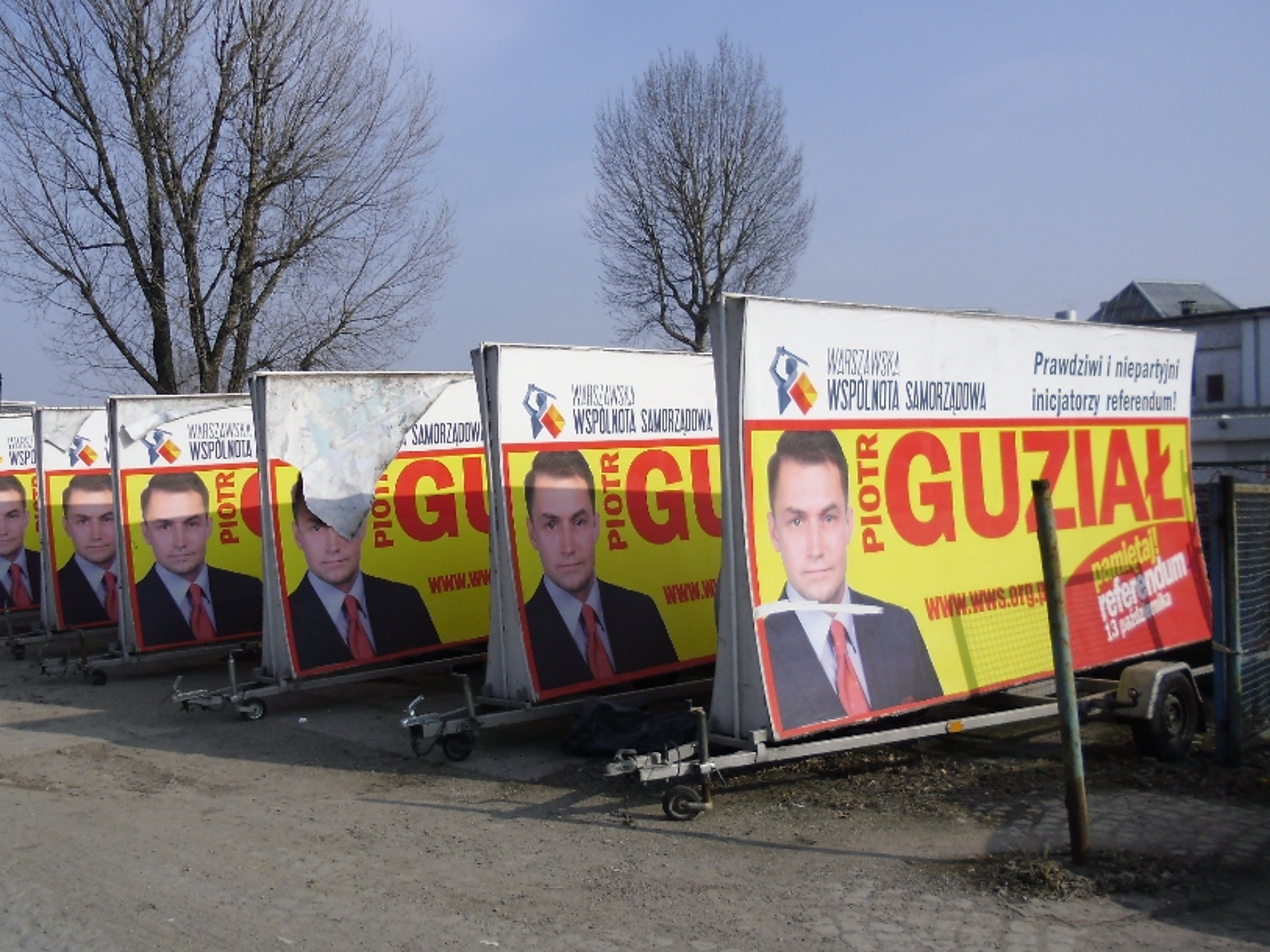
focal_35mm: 34
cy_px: 492
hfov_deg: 53.5
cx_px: 501
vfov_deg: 41.8
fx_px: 1248
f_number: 8
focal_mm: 4.9
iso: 64
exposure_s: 1/160
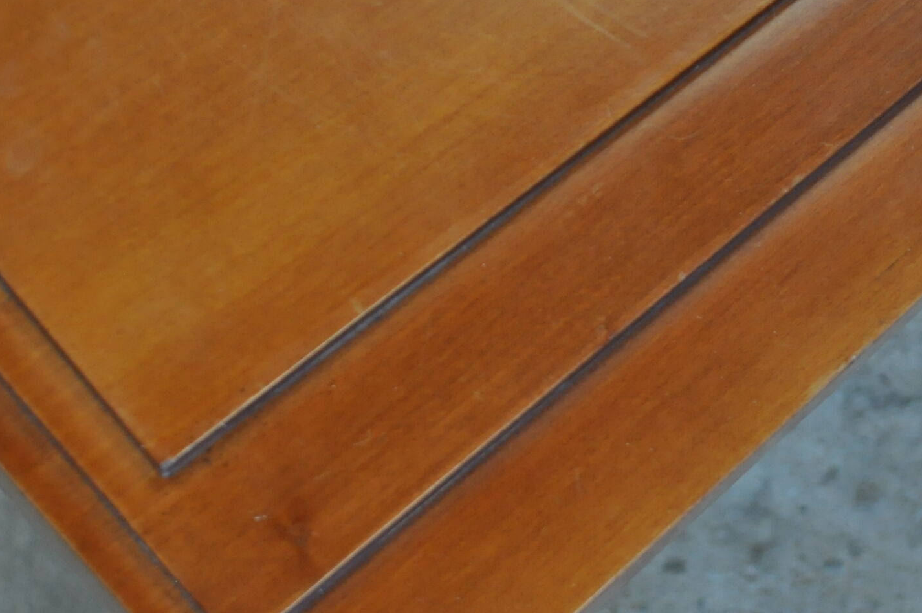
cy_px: 357
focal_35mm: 88
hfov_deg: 23.1
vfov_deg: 15.5
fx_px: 2251
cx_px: 527
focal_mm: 26
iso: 800
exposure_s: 1/50
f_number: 4.2
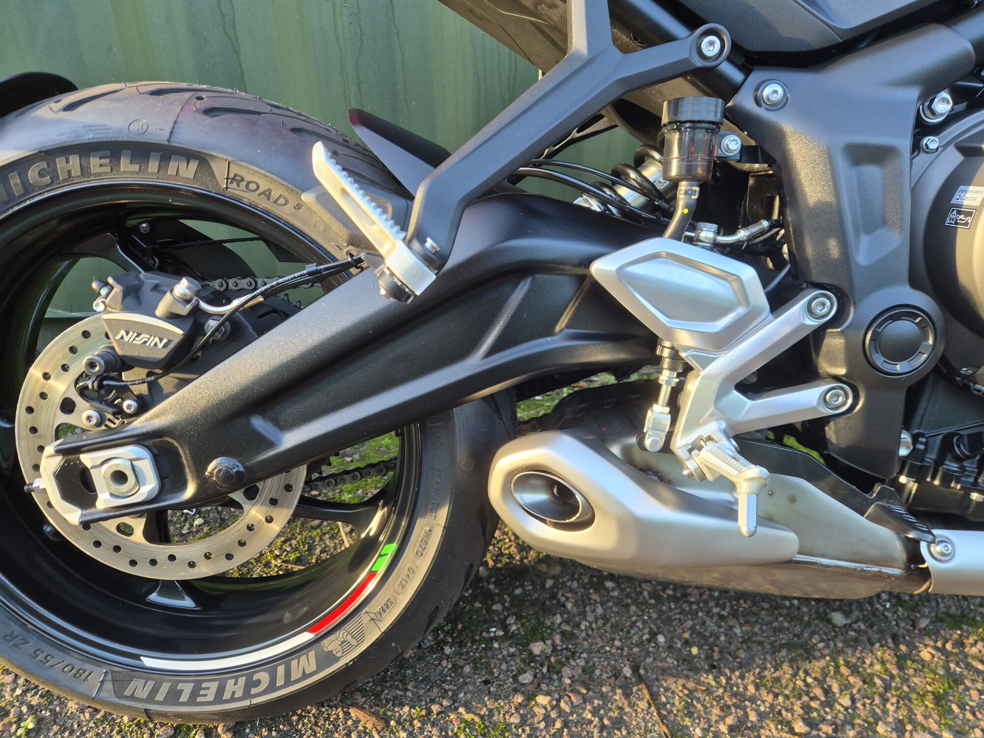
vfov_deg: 58.9
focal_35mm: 23
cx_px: 492
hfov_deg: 73.9
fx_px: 654
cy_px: 369
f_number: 1.8
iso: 160
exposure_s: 1/180
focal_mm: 5.4
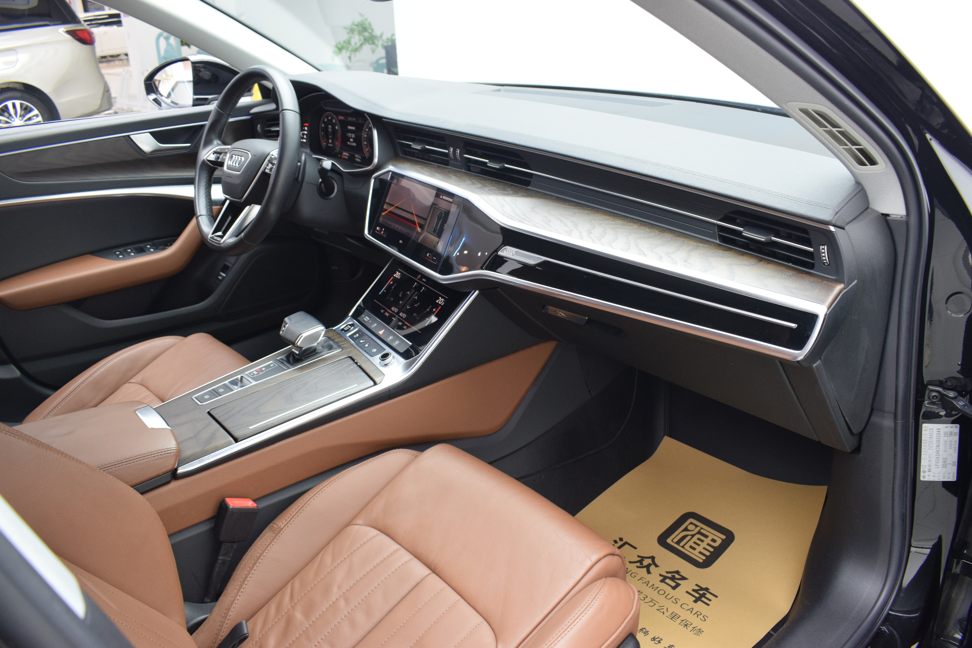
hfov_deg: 67.4
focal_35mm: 27
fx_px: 729
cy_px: 324
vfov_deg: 48.0
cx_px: 486
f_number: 5.6
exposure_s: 1/30
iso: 1000
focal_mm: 18
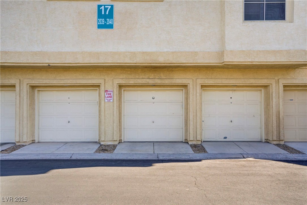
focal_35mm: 28
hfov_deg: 65.5
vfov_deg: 46.4
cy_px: 102
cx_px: 154
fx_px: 239
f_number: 8
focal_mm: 28
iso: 400
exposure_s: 1/500
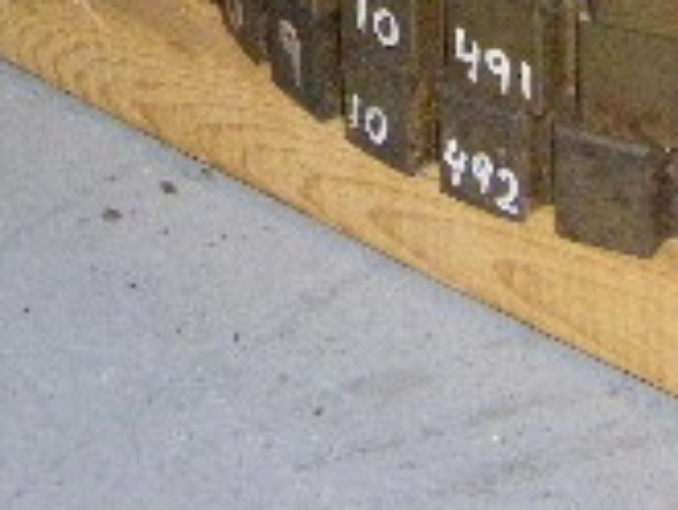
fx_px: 2881
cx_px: 292
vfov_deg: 9.6
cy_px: -424
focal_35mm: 147
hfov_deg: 13.4
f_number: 7
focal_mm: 6.3
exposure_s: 1/50
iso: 800
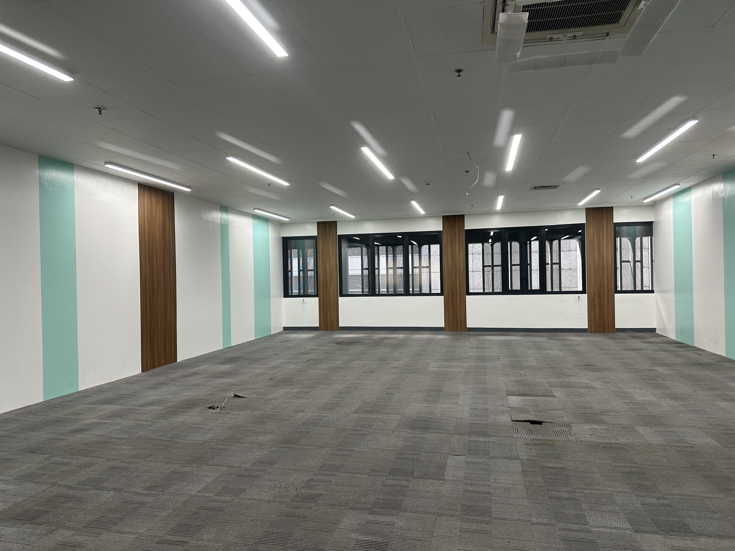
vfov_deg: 56.8
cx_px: 368
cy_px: 276
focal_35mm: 24
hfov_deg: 71.6
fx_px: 510
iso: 125
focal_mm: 6.86
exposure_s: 1/121
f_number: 1.78
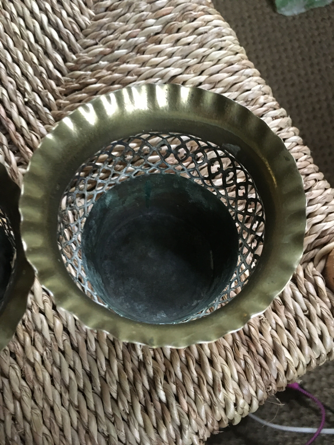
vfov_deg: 61.7
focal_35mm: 29
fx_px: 373
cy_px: 222
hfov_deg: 48.2
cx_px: 167
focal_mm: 4.15
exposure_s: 1/17
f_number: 2.2
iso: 320
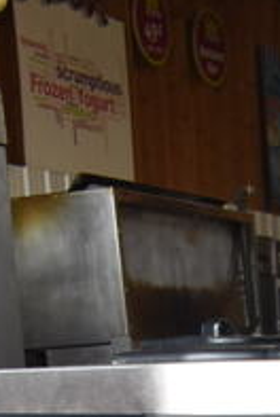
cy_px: 909
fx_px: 1453
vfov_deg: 13.3
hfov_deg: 10.3
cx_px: 518
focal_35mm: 125
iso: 400
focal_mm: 18
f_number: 5.6
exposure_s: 1/125
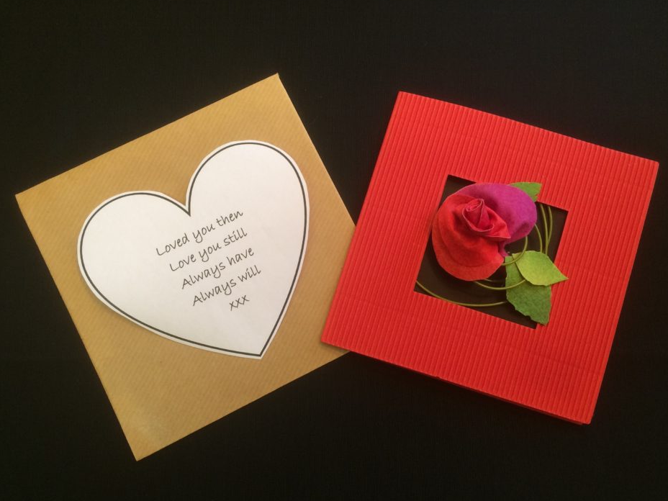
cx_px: 333
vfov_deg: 44.1
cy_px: 266
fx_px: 618
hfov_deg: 56.8
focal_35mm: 32
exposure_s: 1/33
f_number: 2.2
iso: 64
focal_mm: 4.15
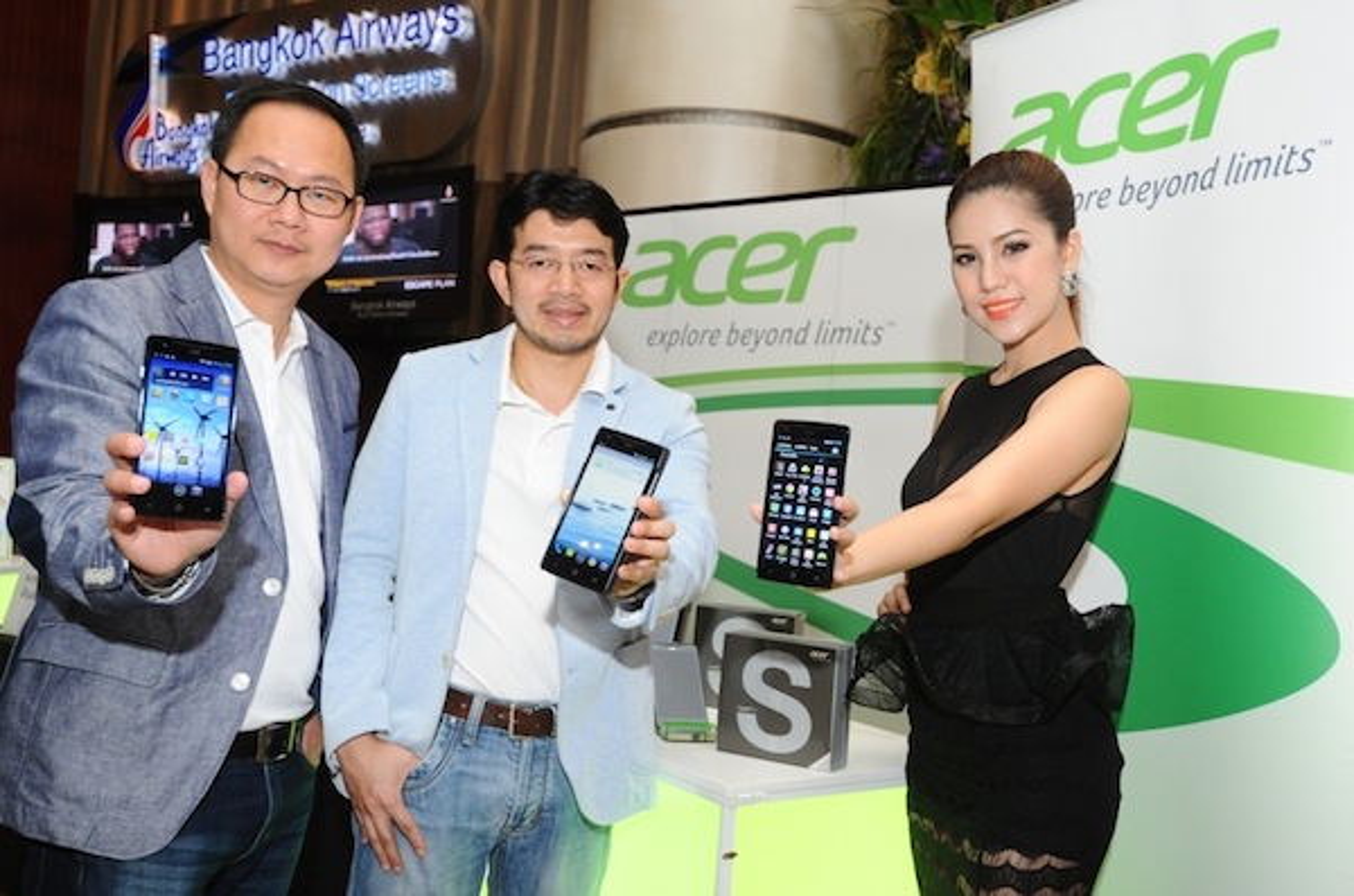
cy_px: 448
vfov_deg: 40.9
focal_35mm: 32
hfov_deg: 58.8
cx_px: 677
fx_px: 1201
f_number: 6.3
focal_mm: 32
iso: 2000
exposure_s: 1/60
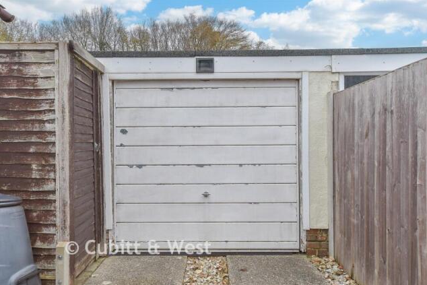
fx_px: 368
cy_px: 147
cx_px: 208
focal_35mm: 31
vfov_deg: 42.3
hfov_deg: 60.3
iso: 500
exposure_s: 1/250
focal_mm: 20
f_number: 8
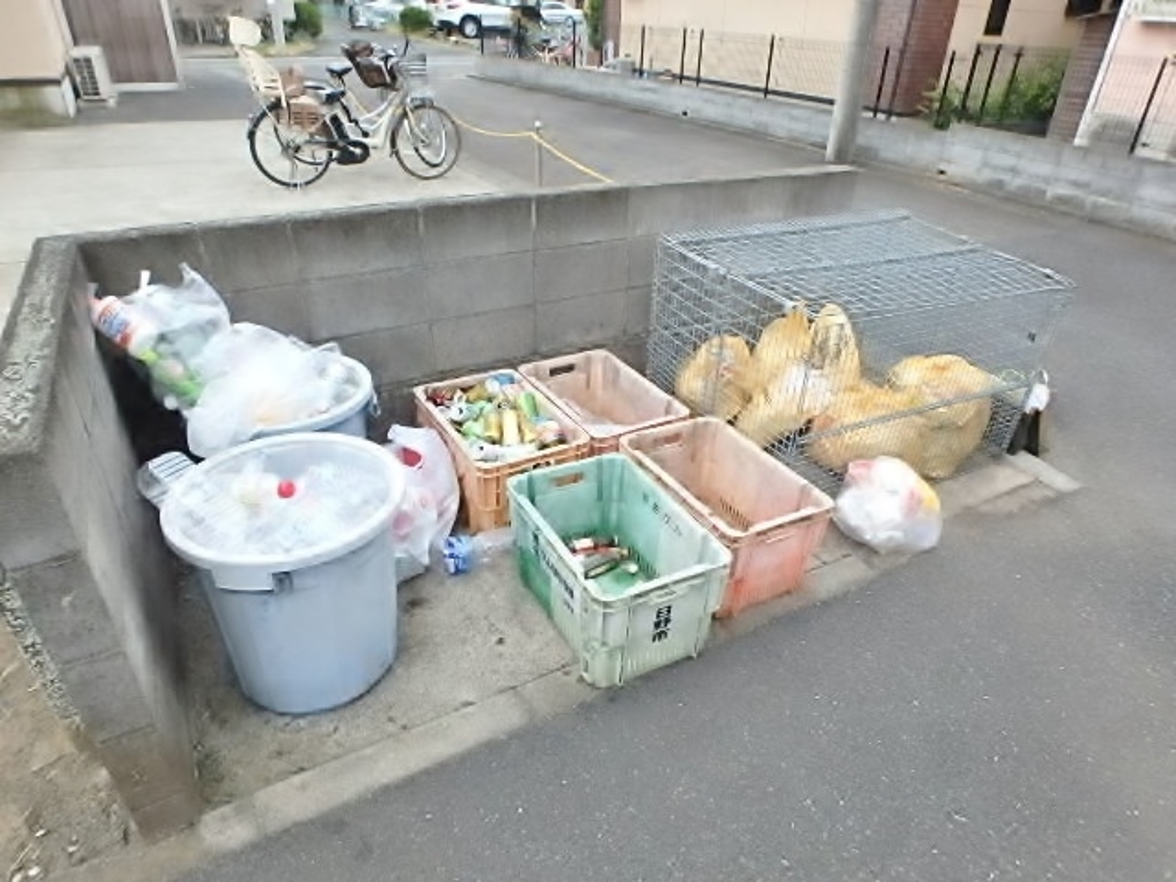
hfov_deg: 79.0
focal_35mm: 21
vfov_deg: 63.4
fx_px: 713
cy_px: 441
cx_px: 588
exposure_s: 1/250
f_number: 3.5
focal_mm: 3.7
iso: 200
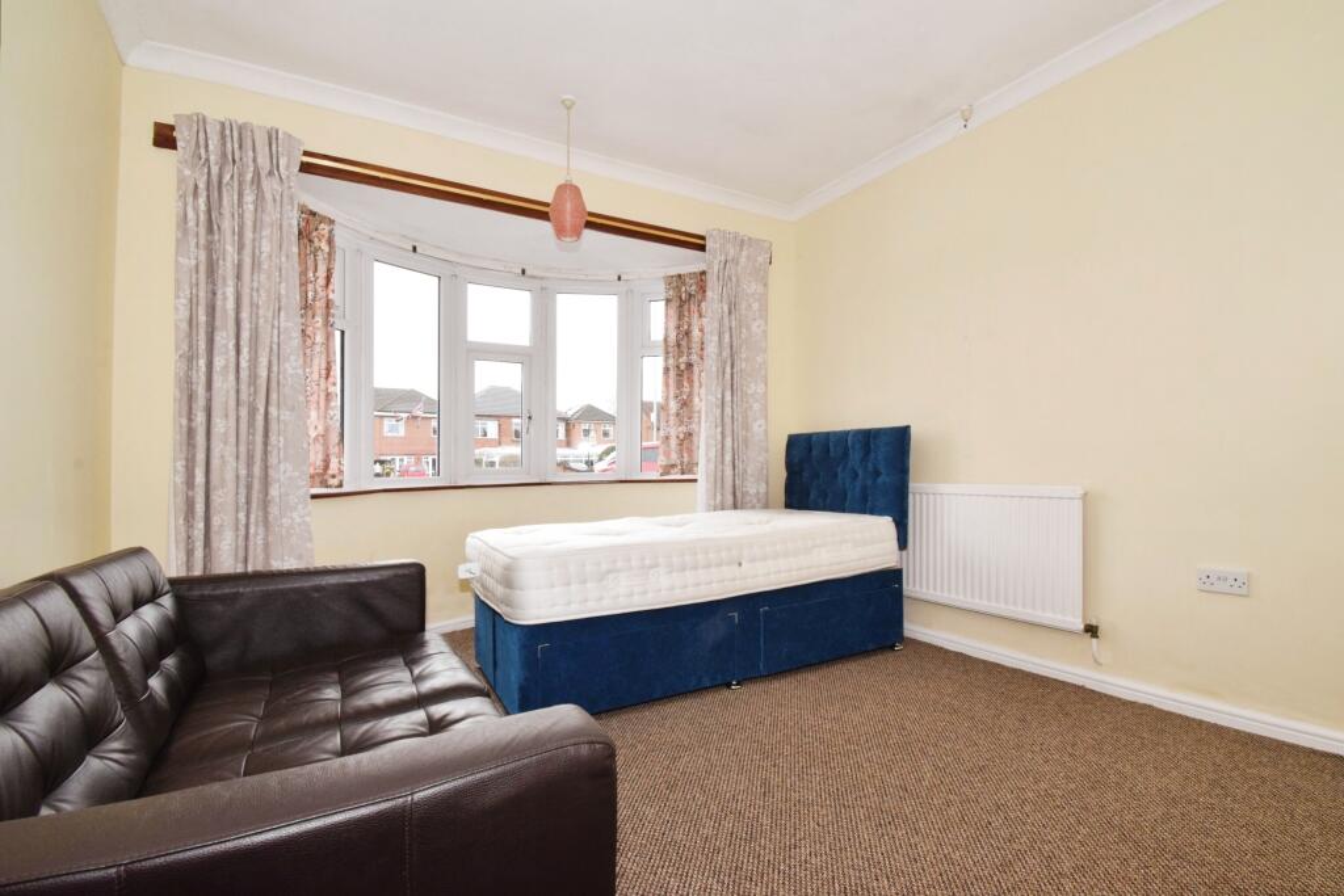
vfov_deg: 77.3
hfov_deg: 100.4
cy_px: 448
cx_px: 672
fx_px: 560
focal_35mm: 15
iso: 1000
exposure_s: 1/60
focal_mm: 10
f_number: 16
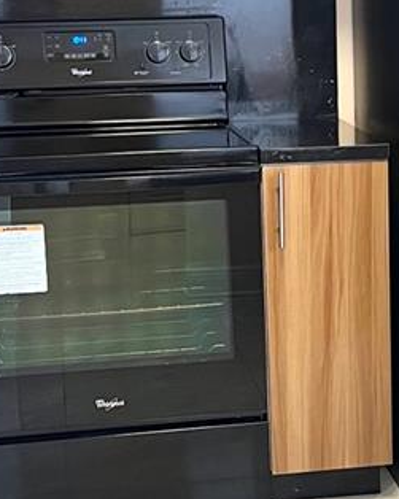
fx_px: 1433
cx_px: 337
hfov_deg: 15.7
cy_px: 265
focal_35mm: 97
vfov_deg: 19.8
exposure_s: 1/60
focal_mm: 5.7
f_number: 1.5
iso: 125
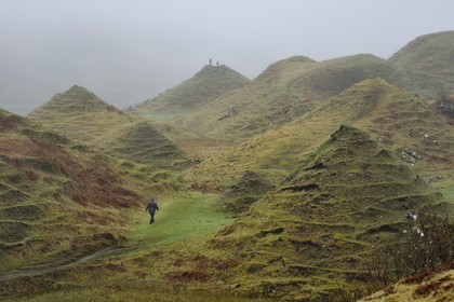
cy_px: 151
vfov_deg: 14.0
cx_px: 227
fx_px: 1236
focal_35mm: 98
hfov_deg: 20.8
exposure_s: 1/250
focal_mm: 98
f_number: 9
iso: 400
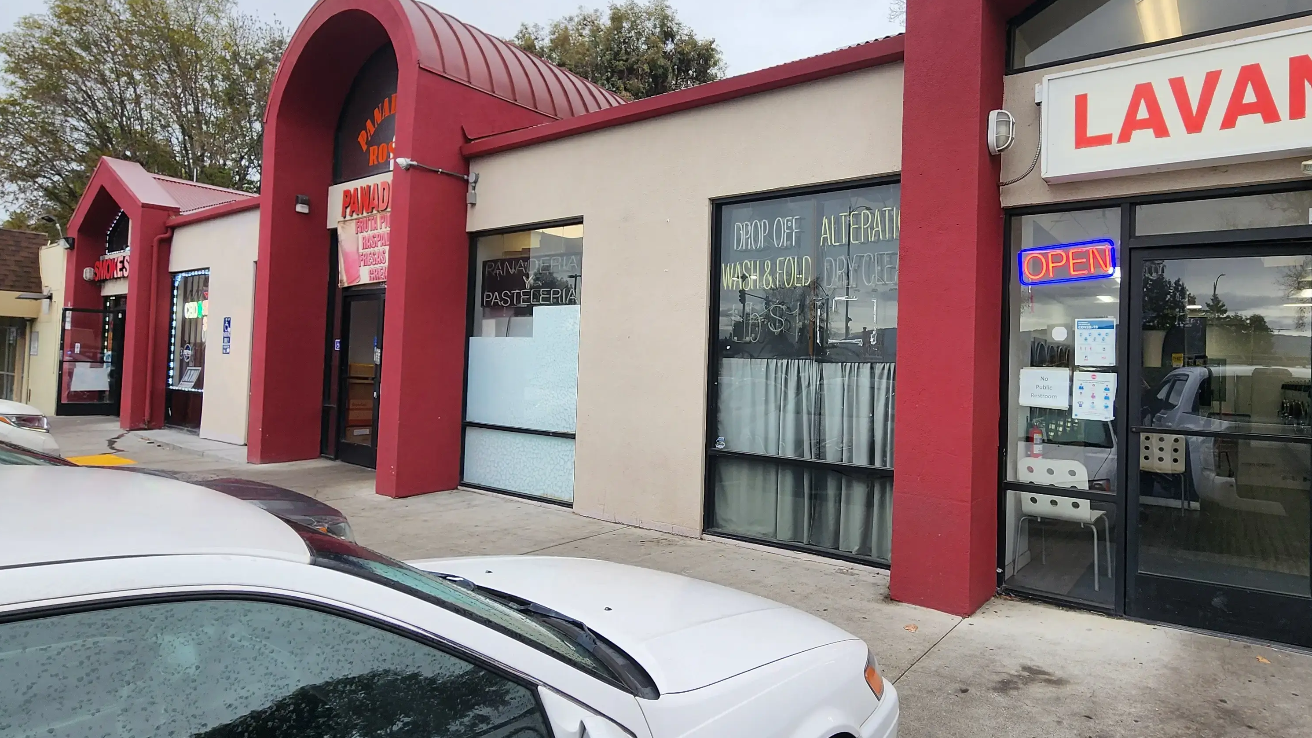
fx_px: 661
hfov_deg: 89.2
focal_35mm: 19
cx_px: 727
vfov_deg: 58.2
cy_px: 332
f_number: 2.2
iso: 50
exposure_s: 1/311
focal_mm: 2.2
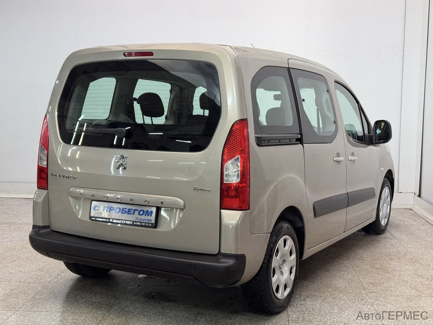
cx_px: 216
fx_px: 600
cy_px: 162
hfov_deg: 39.7
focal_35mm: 48
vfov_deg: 30.3
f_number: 1.78
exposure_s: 1/50
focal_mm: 6.76
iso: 80
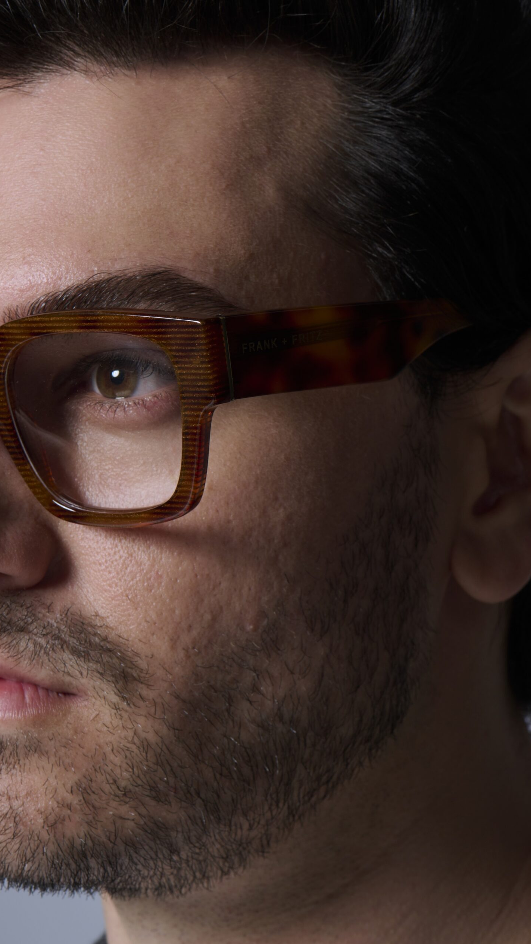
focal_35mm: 111
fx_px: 2779
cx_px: 274
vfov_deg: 19.3
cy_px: 471
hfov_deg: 10.9
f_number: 18
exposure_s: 1/125
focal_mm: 105
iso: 200
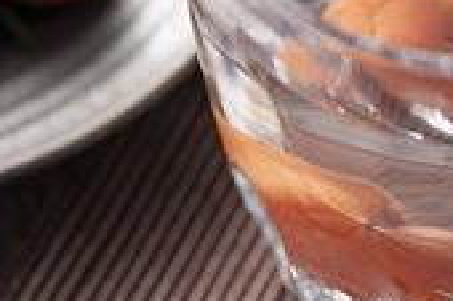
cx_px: 133
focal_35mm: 309
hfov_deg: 6.7
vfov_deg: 4.4
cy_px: -95
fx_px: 3884
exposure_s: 1/125
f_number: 5.6
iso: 100
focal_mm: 105
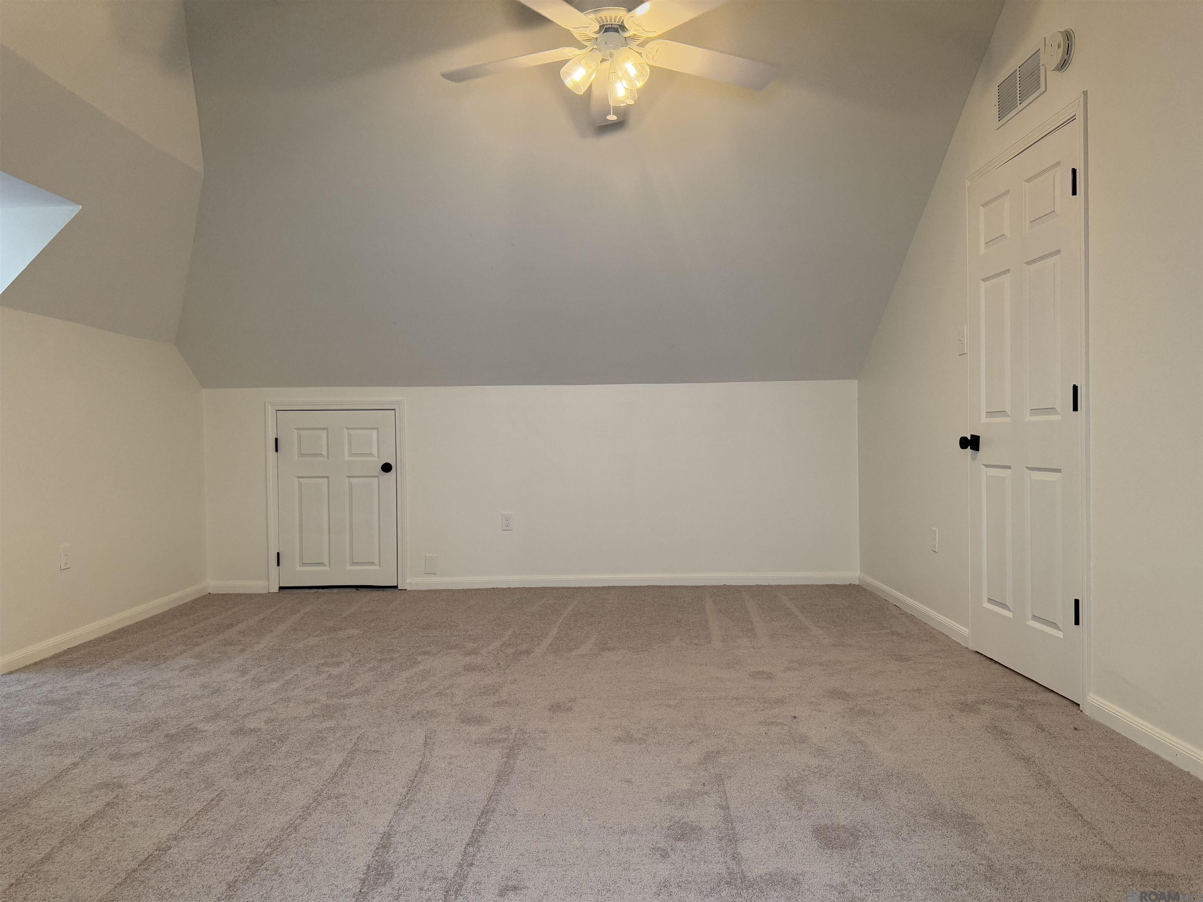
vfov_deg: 56.8
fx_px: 834
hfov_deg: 71.6
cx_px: 602
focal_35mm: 24
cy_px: 451
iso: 200
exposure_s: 1/187
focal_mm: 6.76
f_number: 1.78
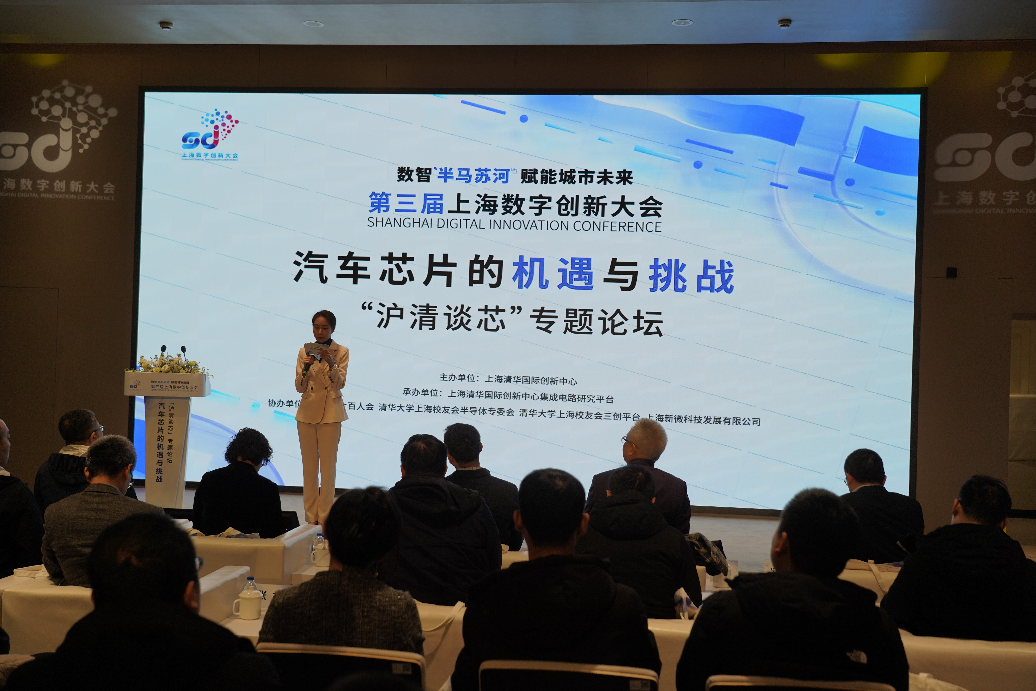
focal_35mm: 38
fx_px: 1093
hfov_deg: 50.7
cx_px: 518
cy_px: 346
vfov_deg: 35.1
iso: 320
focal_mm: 38
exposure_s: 1/250
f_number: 4
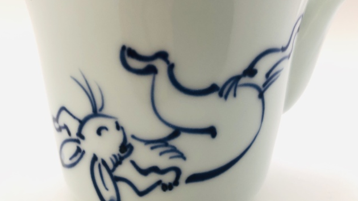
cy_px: 102
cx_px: 179
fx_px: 294
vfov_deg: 37.7
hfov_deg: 62.6
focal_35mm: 31
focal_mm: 3.99
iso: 40
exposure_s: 1/24
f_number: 1.8
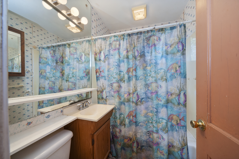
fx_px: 80
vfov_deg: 89.9
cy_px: 80
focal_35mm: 12
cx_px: 120
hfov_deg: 112.7
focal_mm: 12
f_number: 8
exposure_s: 1/13
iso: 400
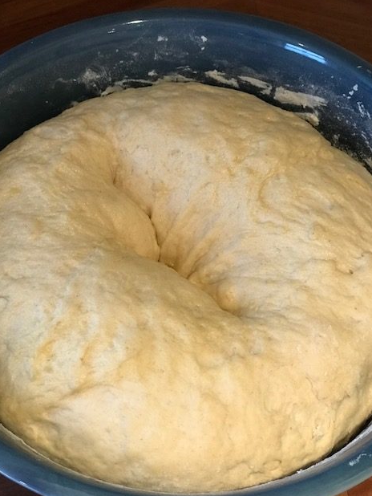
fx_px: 845
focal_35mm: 59
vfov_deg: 32.7
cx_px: 190
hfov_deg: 24.8
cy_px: 247
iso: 400
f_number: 2.8
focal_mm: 6.6
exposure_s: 1/50
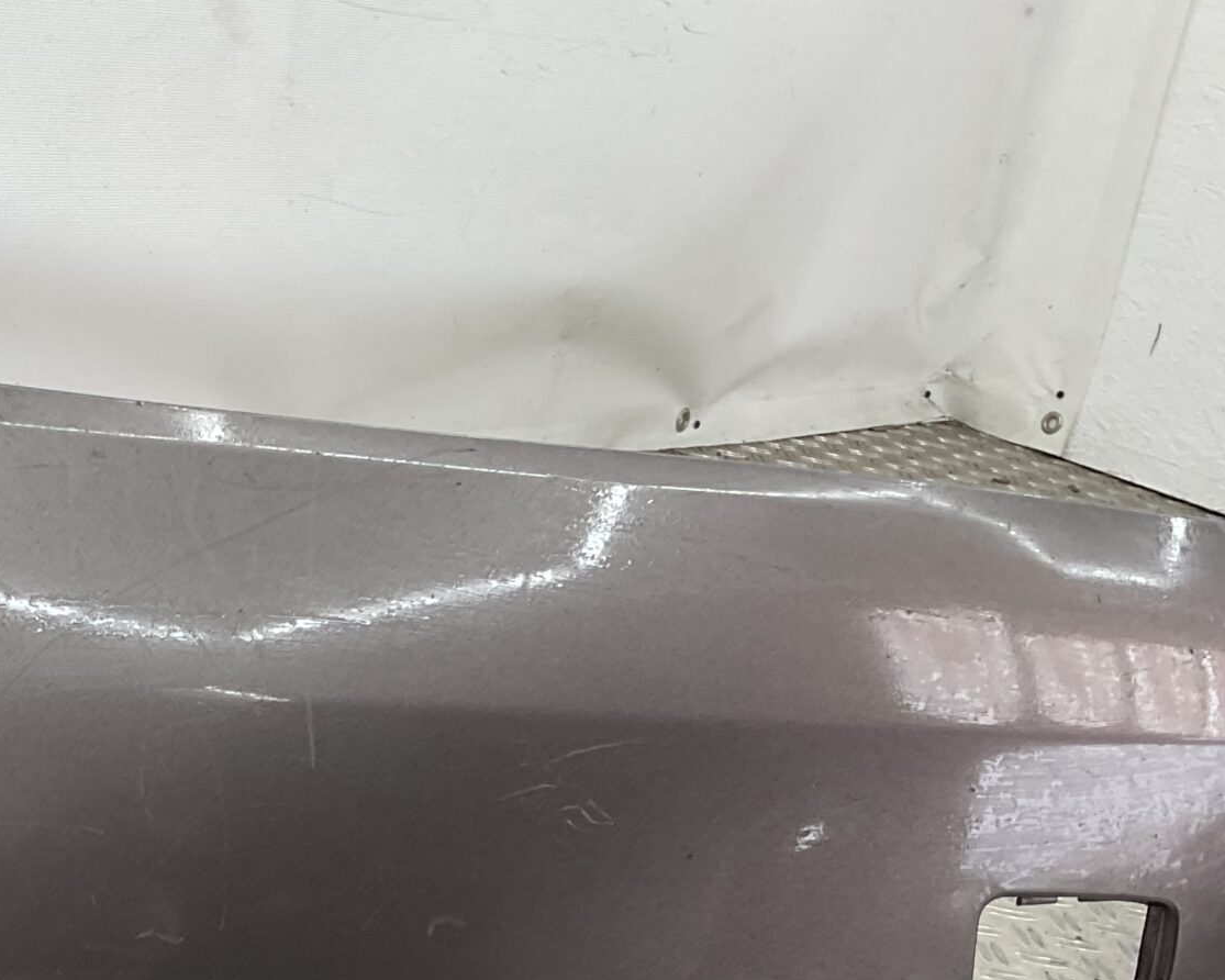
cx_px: -4
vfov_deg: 23.1
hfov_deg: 27.4
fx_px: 2357
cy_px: 825
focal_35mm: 65
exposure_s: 1/100
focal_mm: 3
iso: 25
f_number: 1.8
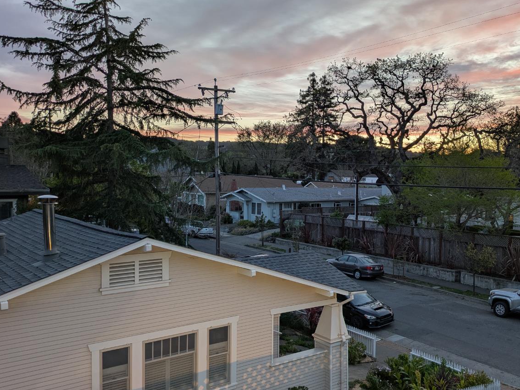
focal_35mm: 33
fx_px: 496
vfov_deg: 43.0
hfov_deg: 55.0
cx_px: 307
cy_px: 203
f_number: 1.89
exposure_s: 1/60
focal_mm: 5.43
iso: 68
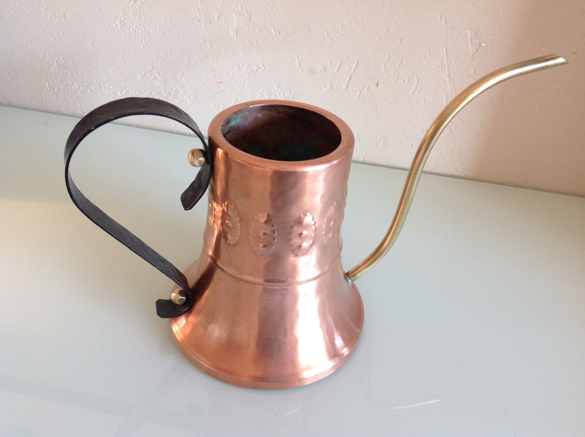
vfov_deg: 40.6
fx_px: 591
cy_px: 218
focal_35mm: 35
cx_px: 292
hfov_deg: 52.7
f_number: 2.4
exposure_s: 1/15
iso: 80
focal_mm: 4.28
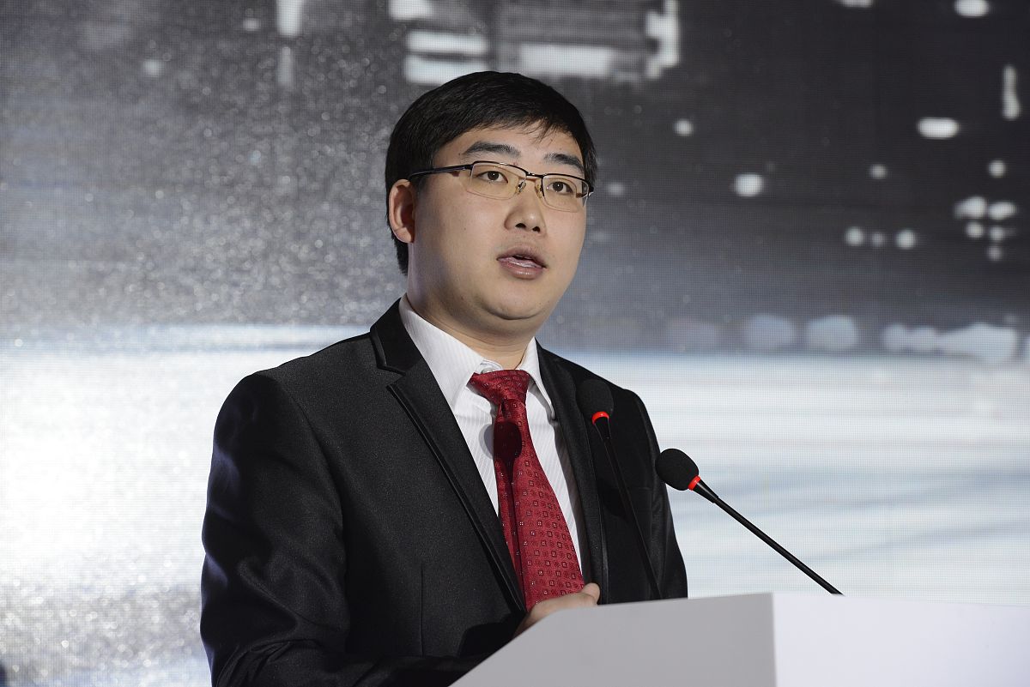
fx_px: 3721
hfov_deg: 15.8
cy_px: 344
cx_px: 515
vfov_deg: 10.6
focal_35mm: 130
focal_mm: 130
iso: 1600
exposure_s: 1/250
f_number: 6.3
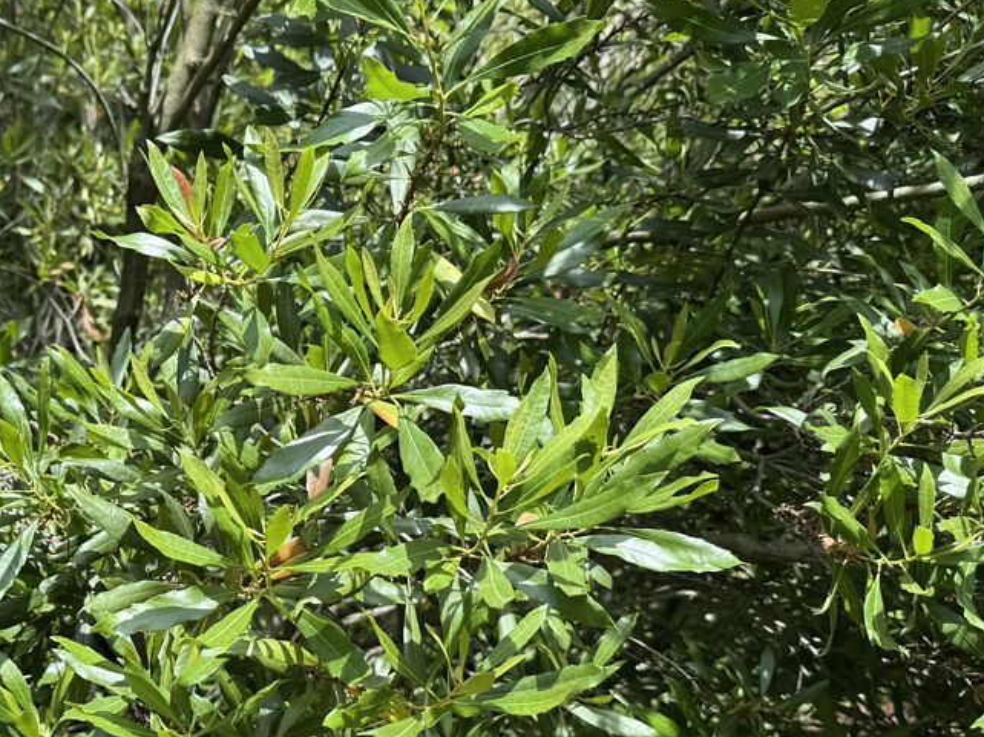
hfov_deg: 44.3
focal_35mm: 41
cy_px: 524
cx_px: 250
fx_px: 1165
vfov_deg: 34.6
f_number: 1.78
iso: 80
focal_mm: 6.76
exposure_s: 1/955
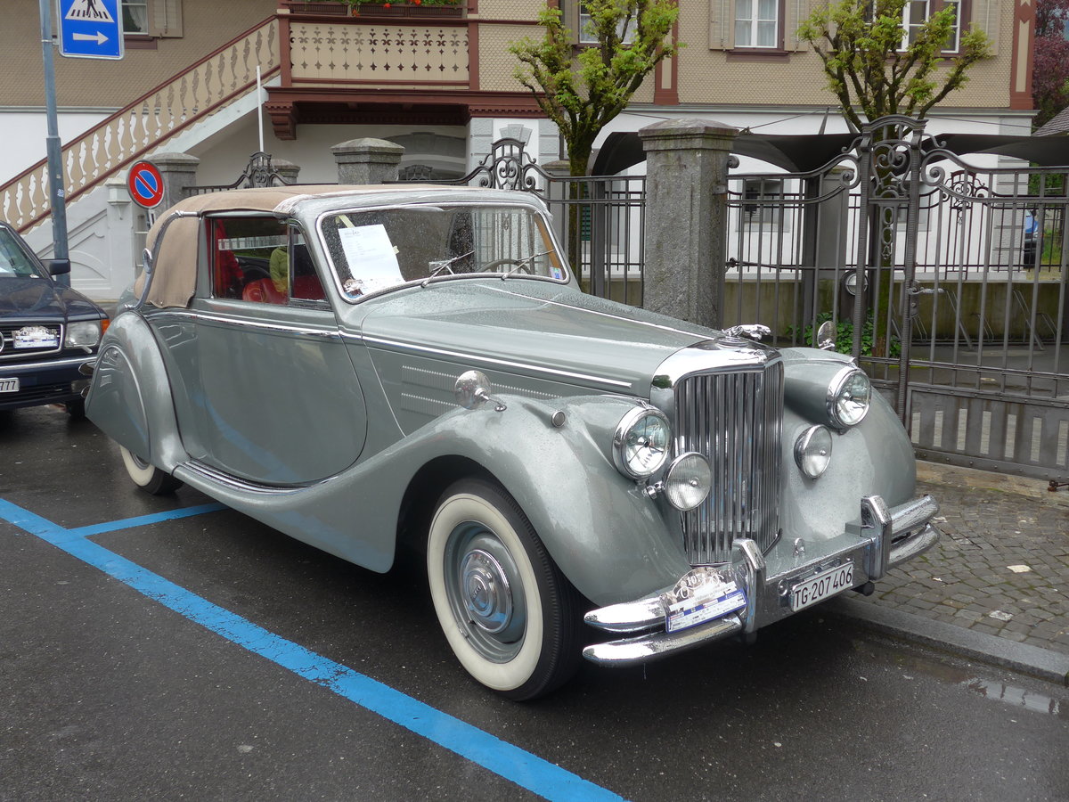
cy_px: 401
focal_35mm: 36
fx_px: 1112
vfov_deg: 39.7
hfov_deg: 51.4
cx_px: 534
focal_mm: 7.5
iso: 80
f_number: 2.8
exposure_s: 1/400
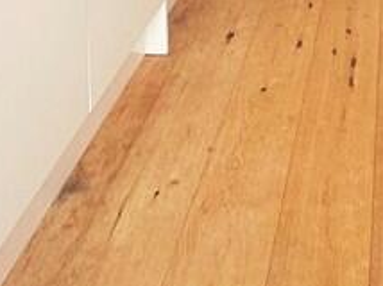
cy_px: -316
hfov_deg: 27.3
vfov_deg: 16.0
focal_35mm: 67
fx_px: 740
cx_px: 388
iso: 80
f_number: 2.2
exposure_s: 1/99
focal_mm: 2.22
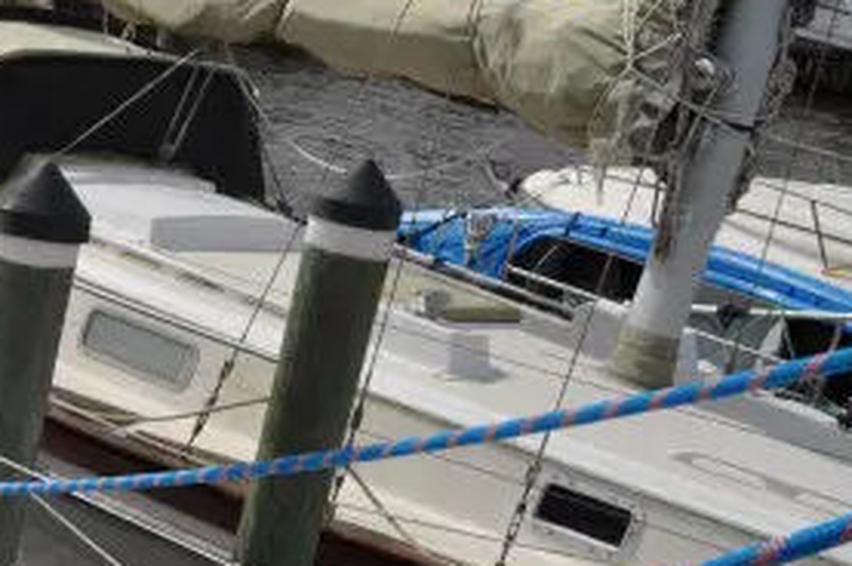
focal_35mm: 78
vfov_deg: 16.8
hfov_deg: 22.4
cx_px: -343
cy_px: 663
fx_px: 1844
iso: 200
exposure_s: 1/500
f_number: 11
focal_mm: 18
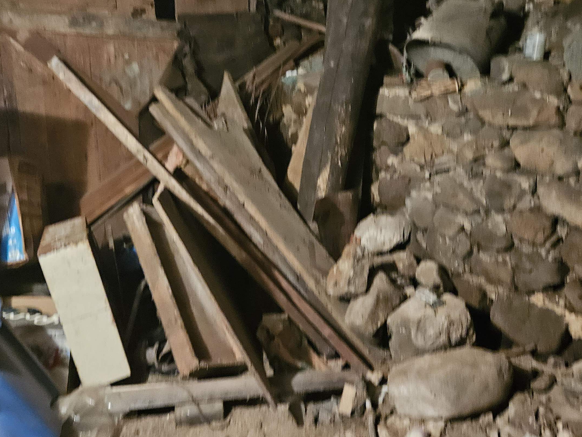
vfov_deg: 42.8
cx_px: 303
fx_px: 555
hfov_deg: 55.3
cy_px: 186
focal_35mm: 33
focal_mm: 5.4
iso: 800
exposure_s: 1/24
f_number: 1.8
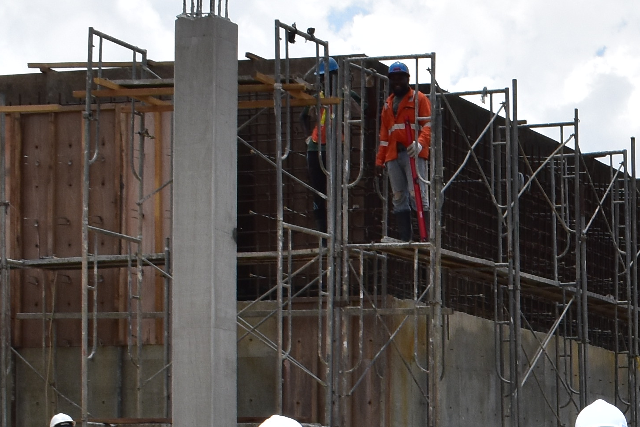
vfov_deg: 10.6
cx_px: 853
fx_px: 2204
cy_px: 662
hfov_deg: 15.6
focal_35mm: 124
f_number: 11
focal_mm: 20
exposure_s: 1/500
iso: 360
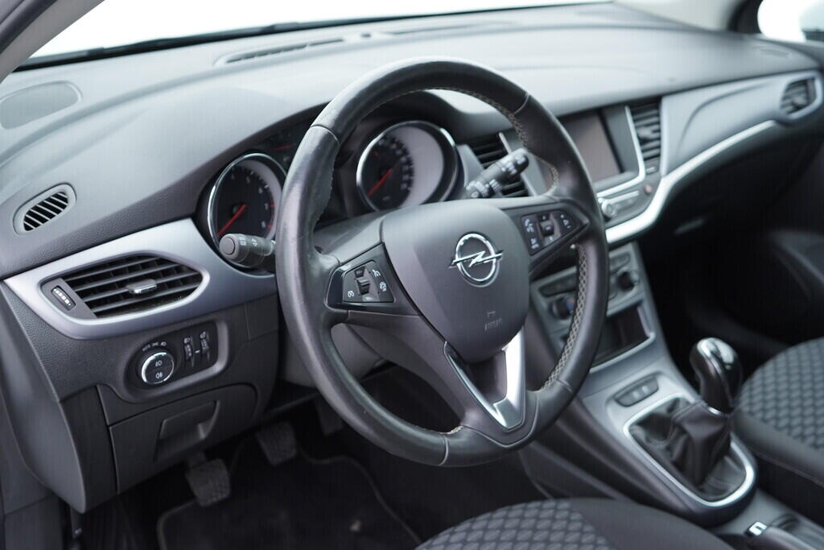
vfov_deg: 36.9
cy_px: 275
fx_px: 824
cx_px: 412
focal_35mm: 36
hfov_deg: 53.1
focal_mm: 24
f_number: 2.8
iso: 250
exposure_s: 1/40
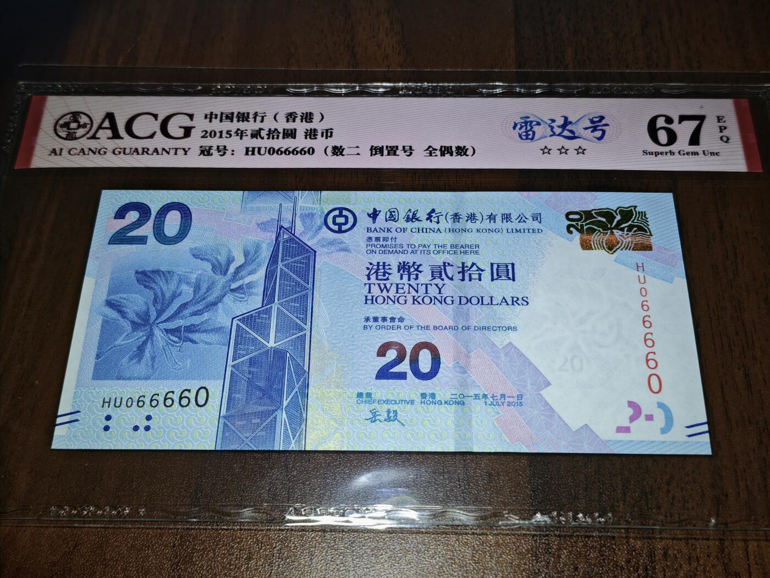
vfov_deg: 29.1
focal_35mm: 50
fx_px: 1112
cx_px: 385
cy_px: 289
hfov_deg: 38.2
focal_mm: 5.85
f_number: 1.63
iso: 125
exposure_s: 1/100
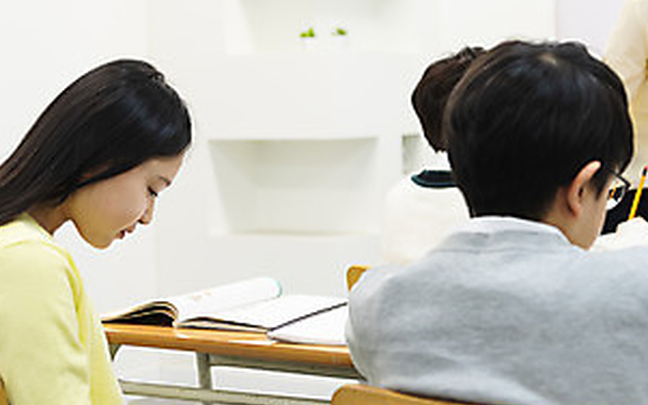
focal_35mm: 77
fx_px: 1360
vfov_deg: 16.9
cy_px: 209
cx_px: 425
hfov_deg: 26.7
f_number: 2.8
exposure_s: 1/160
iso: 640
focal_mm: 38
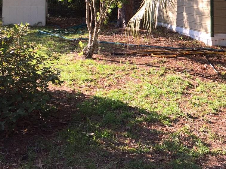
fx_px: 411
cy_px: -3
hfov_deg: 29.6
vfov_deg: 22.3
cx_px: 197
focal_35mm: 63
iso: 32
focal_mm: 4.15
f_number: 2.2
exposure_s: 1/321
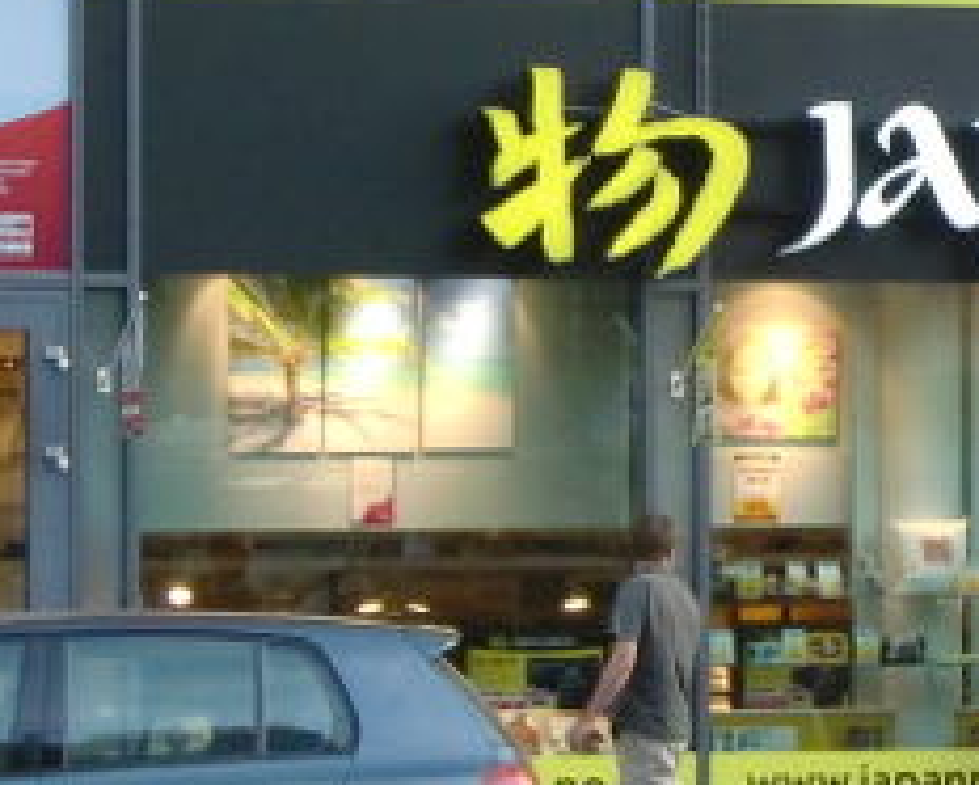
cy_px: 226
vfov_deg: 6.1
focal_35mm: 254
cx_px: 1194
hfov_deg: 7.5
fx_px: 7366
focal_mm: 16.5
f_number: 5.2
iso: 320
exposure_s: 1/100
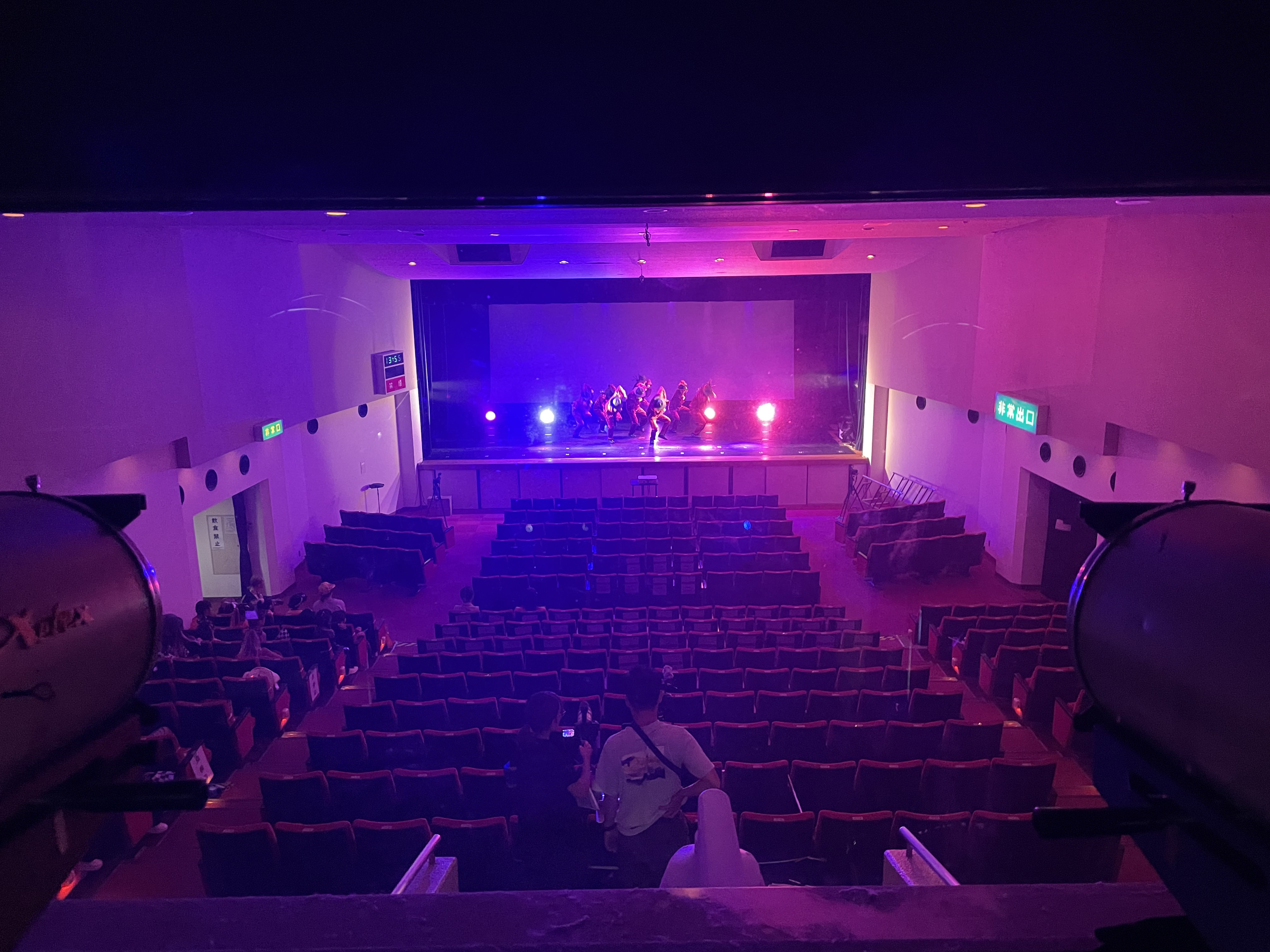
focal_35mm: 26
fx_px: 954
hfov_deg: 67.3
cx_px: 635
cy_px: 476
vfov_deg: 53.1
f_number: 1.6
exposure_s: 1/33
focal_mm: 4.2
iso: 640
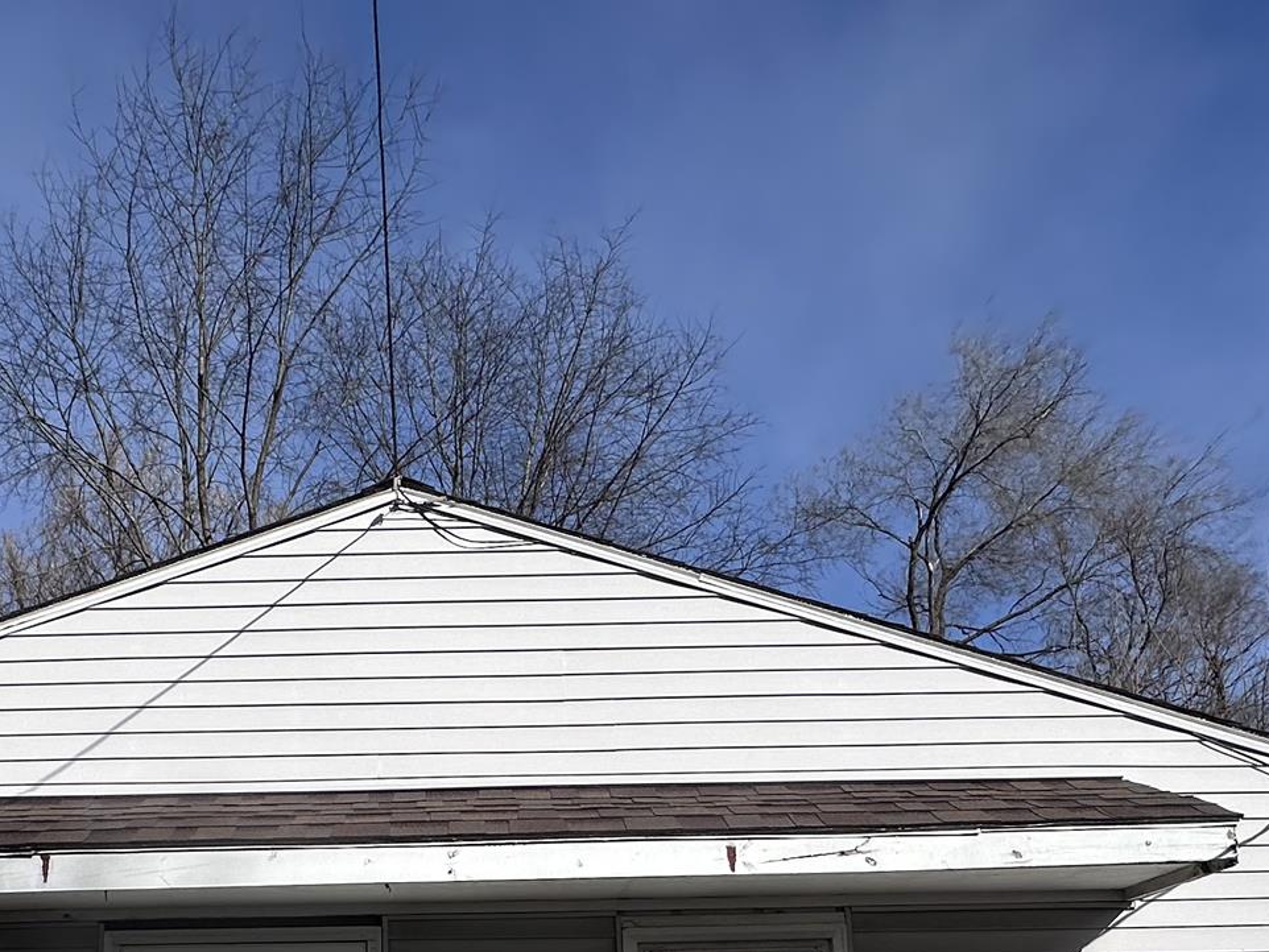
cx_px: 439
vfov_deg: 37.0
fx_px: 1210
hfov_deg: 54.4
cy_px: 1016
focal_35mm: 33
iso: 50
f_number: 2.2
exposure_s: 1/4831
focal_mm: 2.22
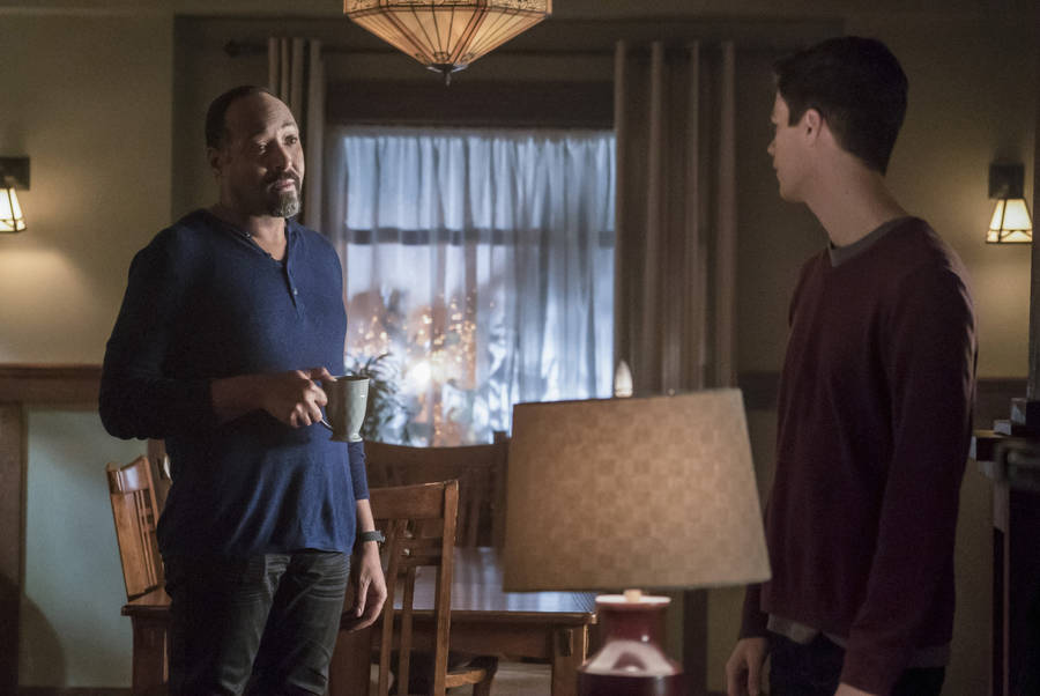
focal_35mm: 95
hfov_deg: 21.4
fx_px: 2747
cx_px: 520
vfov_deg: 14.4
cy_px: 348
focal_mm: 95
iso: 8000
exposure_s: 1/125
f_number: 4
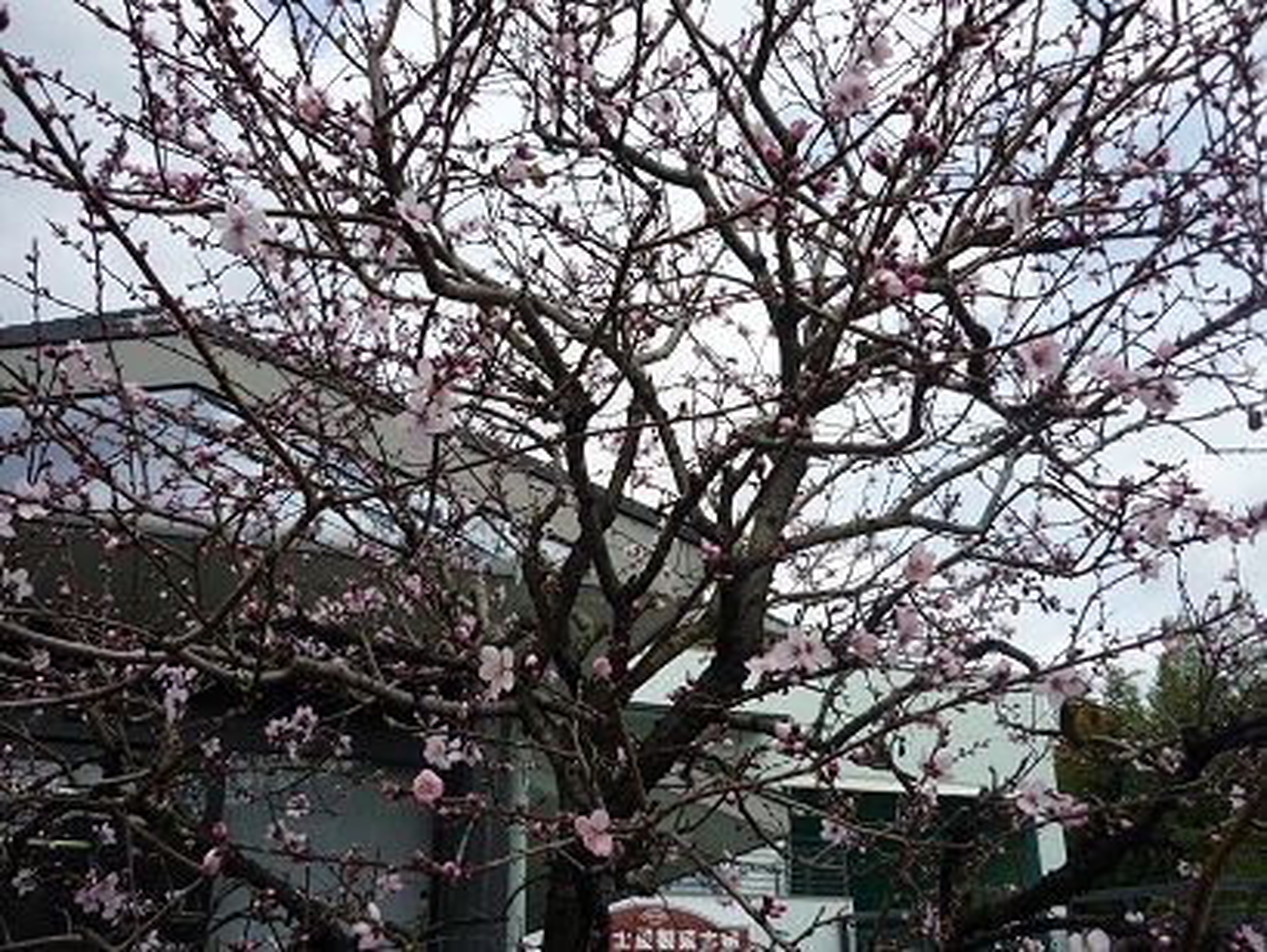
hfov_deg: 55.3
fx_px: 1209
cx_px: 634
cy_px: 476
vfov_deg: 43.0
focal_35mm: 33
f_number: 2.8
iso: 80
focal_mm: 5.5
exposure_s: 1/800
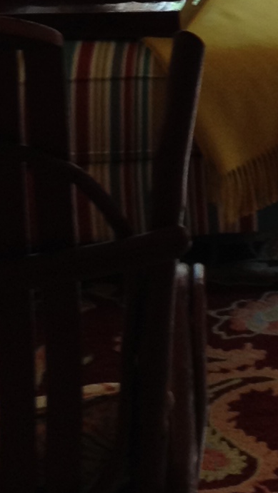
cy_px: -250
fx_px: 2357
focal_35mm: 180
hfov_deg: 6.4
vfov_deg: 11.5
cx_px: 677
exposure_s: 1/24
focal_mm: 4.28
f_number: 2.4
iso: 50
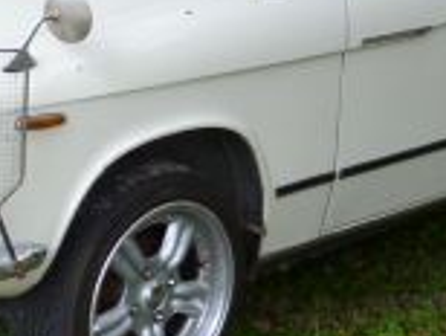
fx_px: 1497
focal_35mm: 116
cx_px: -78
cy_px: 52
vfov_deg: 12.7
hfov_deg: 16.3
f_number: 3.1
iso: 100
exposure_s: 1/80
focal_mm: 5
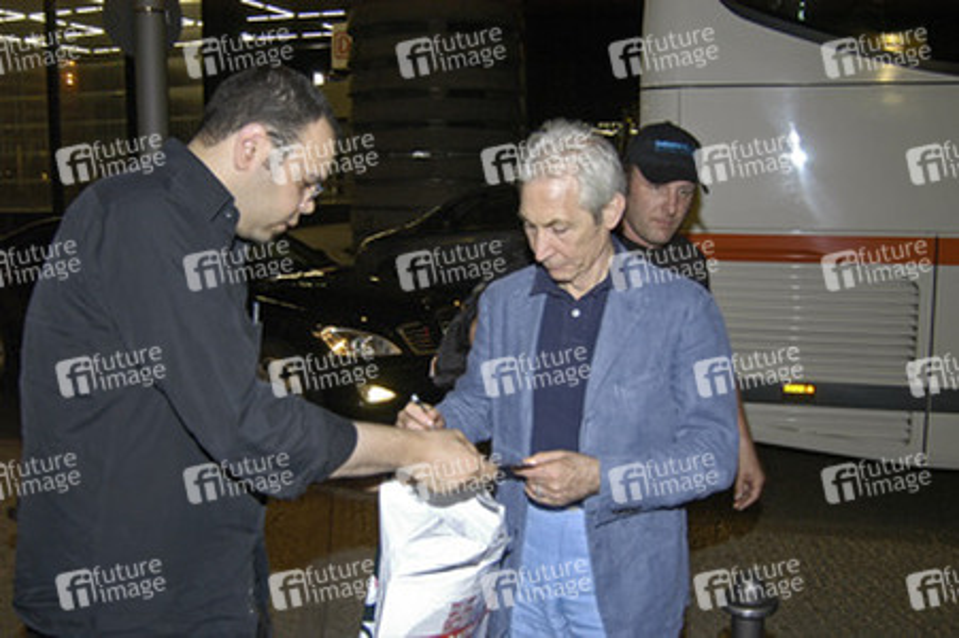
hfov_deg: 53.2
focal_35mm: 36
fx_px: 958
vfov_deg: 36.8
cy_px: 319
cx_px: 480
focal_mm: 24
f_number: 3.5
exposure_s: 1/60
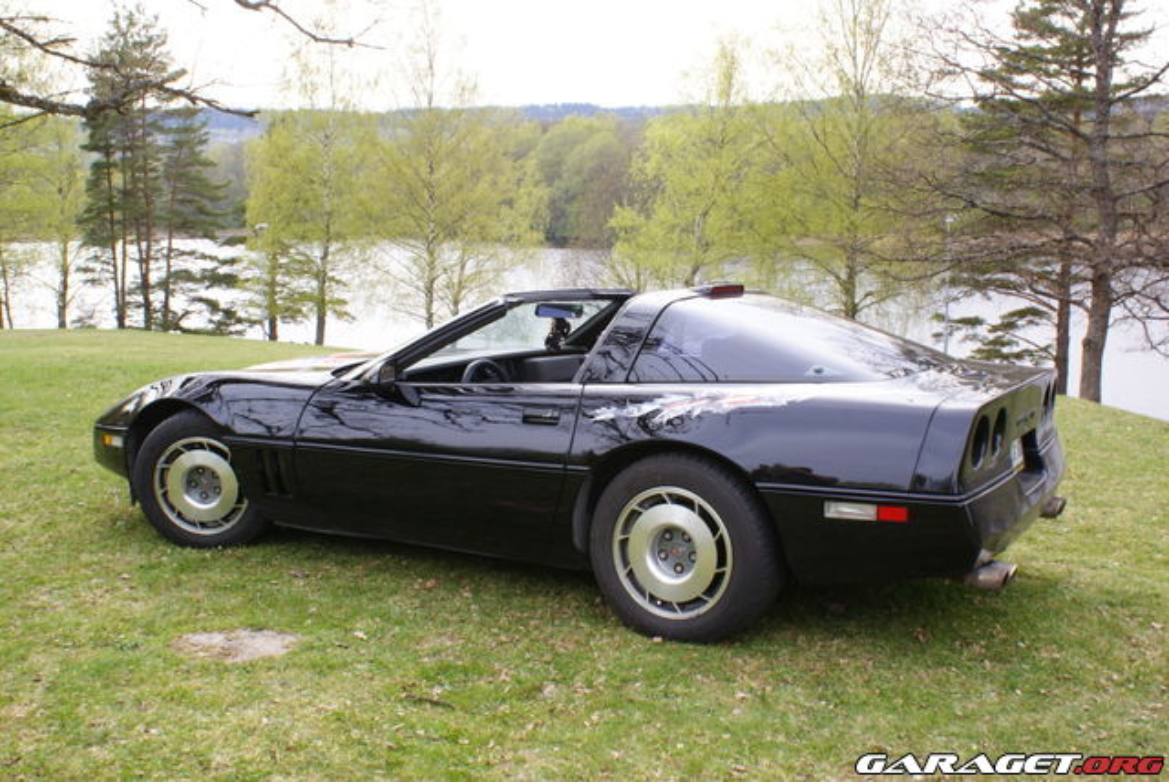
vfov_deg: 36.9
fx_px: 1170
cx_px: 584
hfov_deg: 53.1
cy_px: 391
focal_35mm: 36
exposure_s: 1/8
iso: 100
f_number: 22
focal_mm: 24
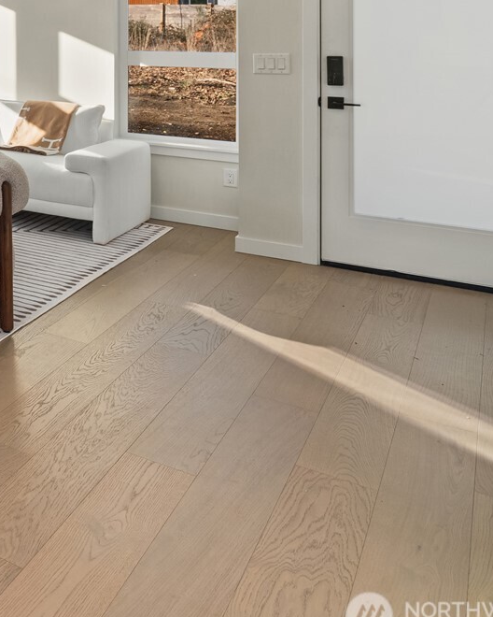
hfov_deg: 27.3
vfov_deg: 42.7
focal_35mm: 41
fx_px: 748
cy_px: 123
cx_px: -219
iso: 200
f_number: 8
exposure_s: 1/60
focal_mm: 17
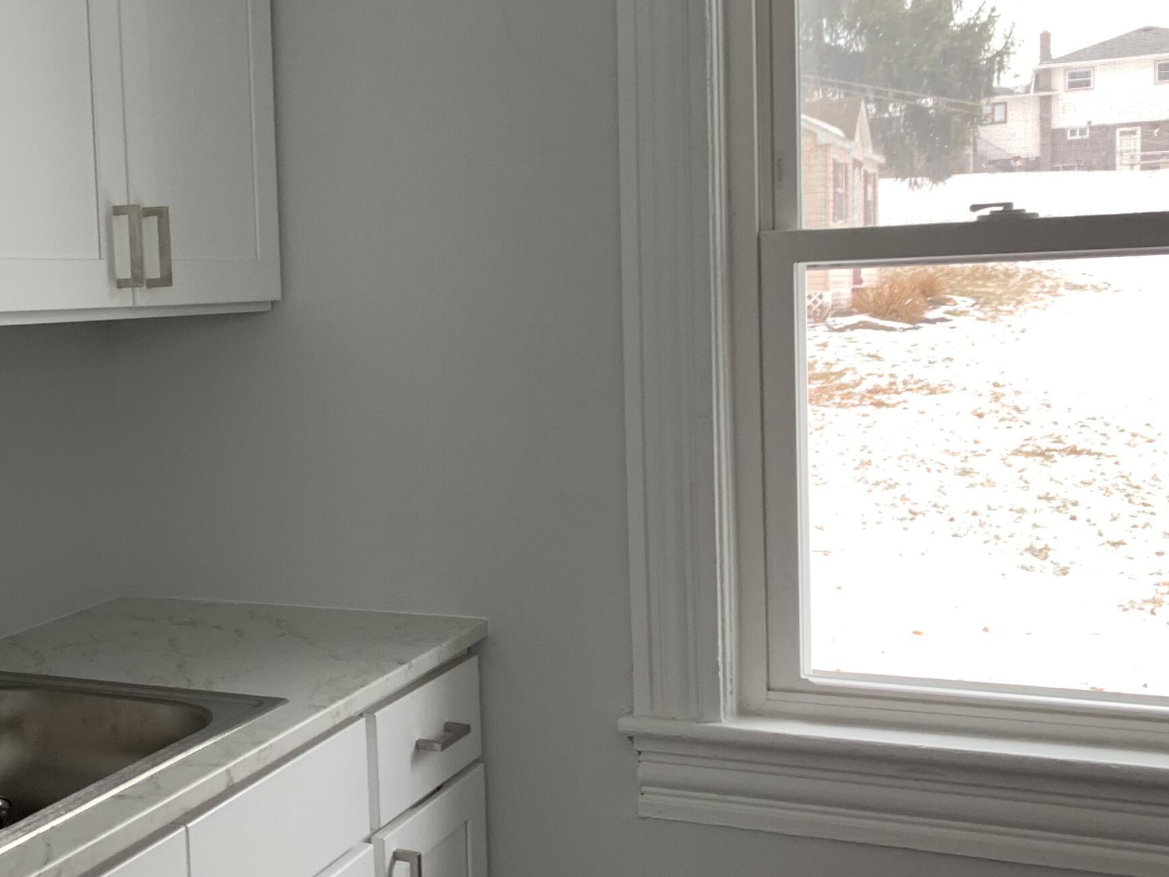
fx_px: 1520
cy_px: 418
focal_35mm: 45
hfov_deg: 40.4
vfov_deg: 32.2
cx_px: 235
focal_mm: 4.25
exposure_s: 1/73
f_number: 1.8
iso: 100
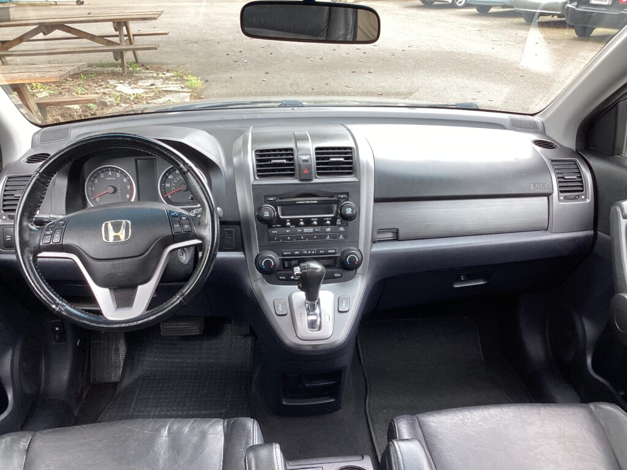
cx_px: 314
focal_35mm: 31
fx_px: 562
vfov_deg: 45.4
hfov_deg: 58.4
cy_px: 235
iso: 80
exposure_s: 1/120
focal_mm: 3.3
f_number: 2.4
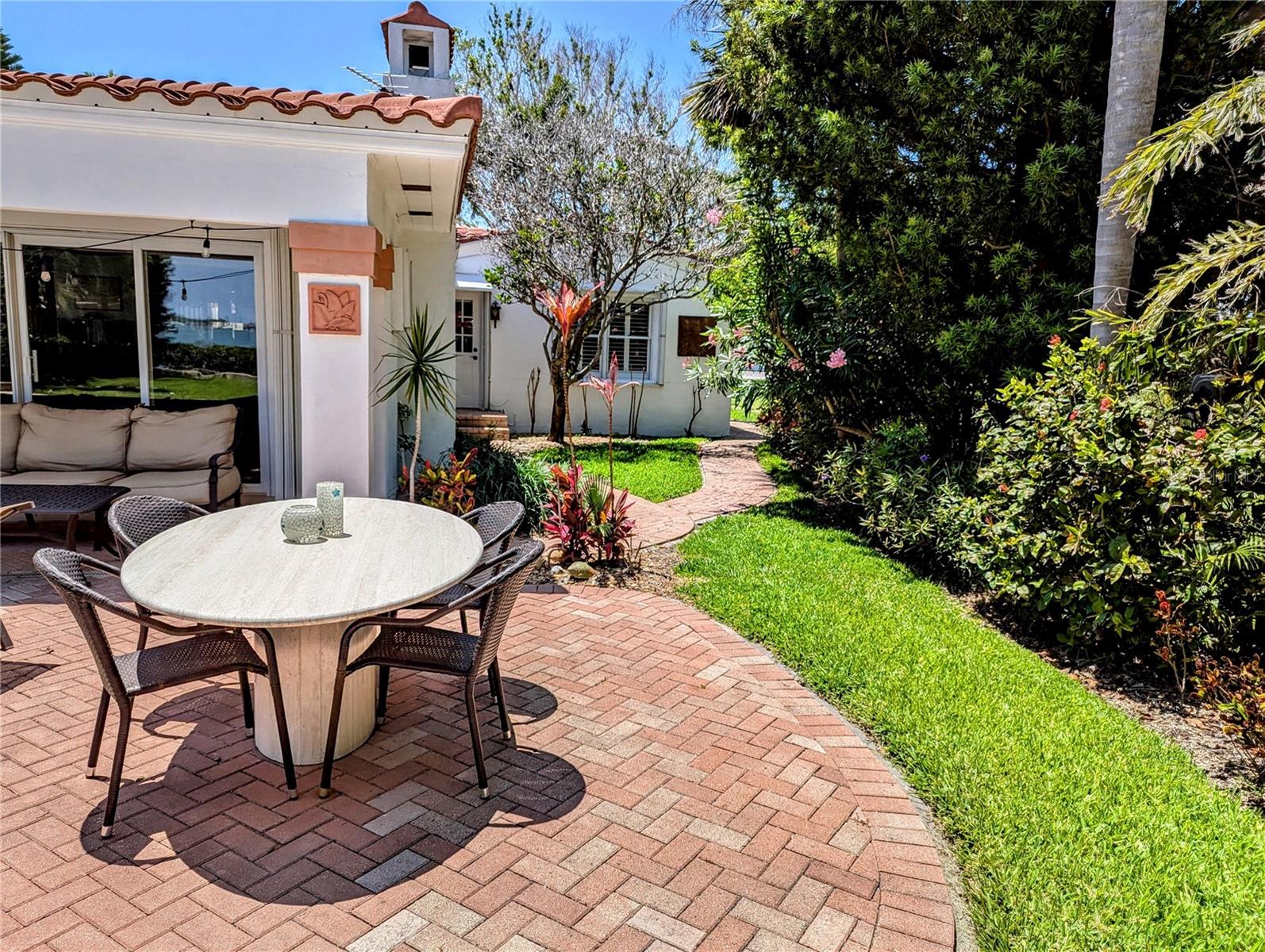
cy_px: 476
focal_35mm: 24
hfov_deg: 71.5
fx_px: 878
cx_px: 632
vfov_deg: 56.9
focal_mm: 6.81
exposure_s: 1/4049
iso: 50
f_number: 1.85
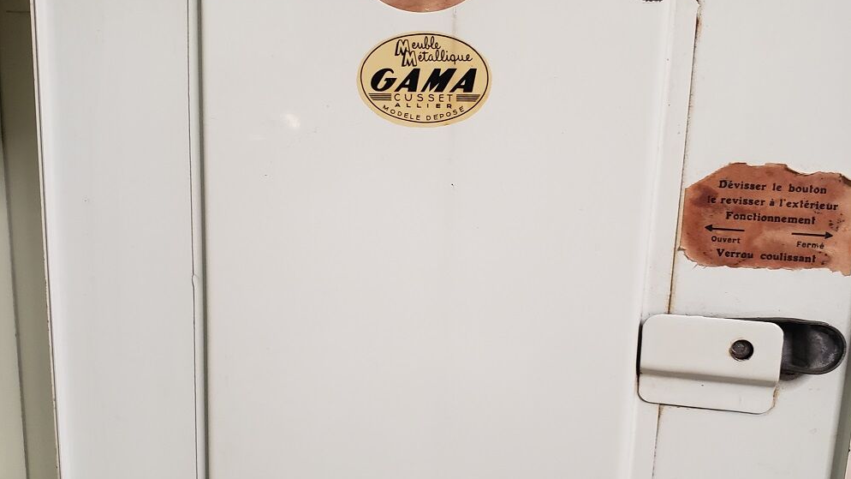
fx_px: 857
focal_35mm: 38
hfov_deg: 52.8
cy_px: 273
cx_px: 427
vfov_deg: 31.1
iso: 250
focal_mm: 4.3
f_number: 2.4
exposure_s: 1/30
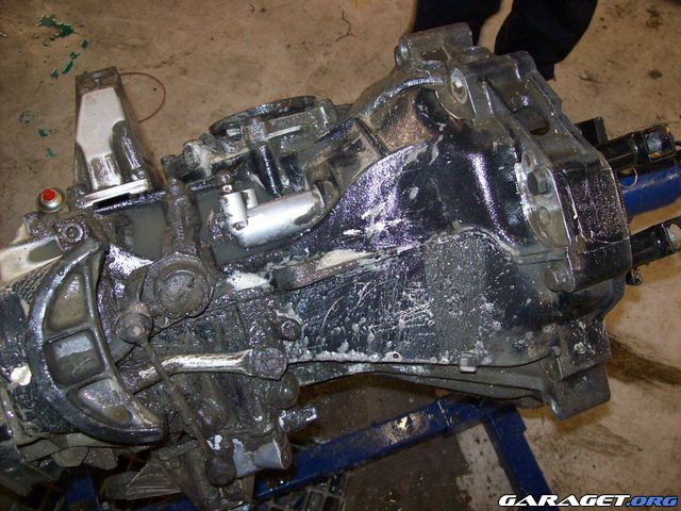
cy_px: 256
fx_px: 708
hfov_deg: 51.4
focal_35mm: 36
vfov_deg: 39.7
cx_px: 340
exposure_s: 1/64
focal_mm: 6
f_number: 2.7
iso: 200
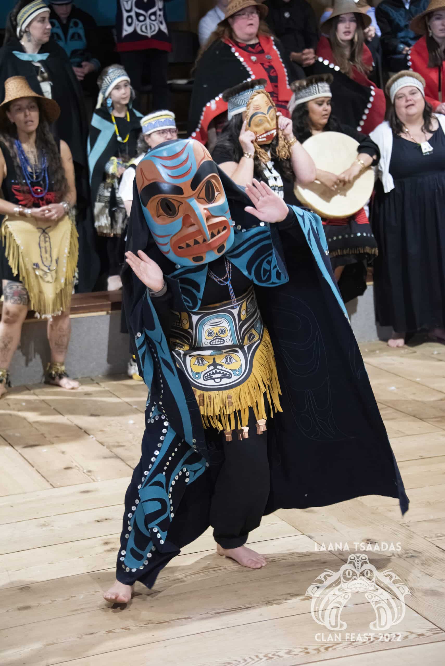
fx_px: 1574
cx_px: 222
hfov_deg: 16.1
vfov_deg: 23.9
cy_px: 333
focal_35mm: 85
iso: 12800
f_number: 5
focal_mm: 85
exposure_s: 1/125
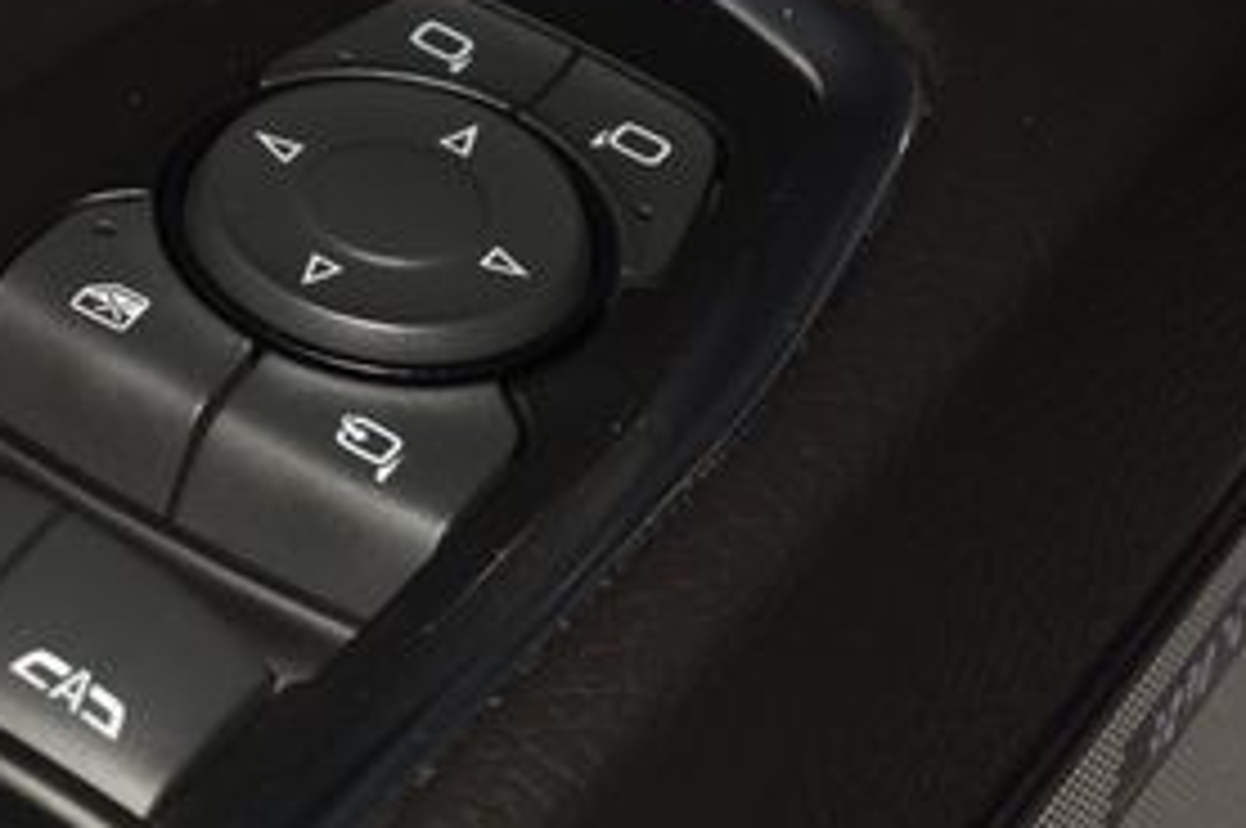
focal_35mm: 243
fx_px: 8401
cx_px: -27
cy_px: 538
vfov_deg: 5.6
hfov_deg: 8.4
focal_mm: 70
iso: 100
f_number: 8
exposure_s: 1/125
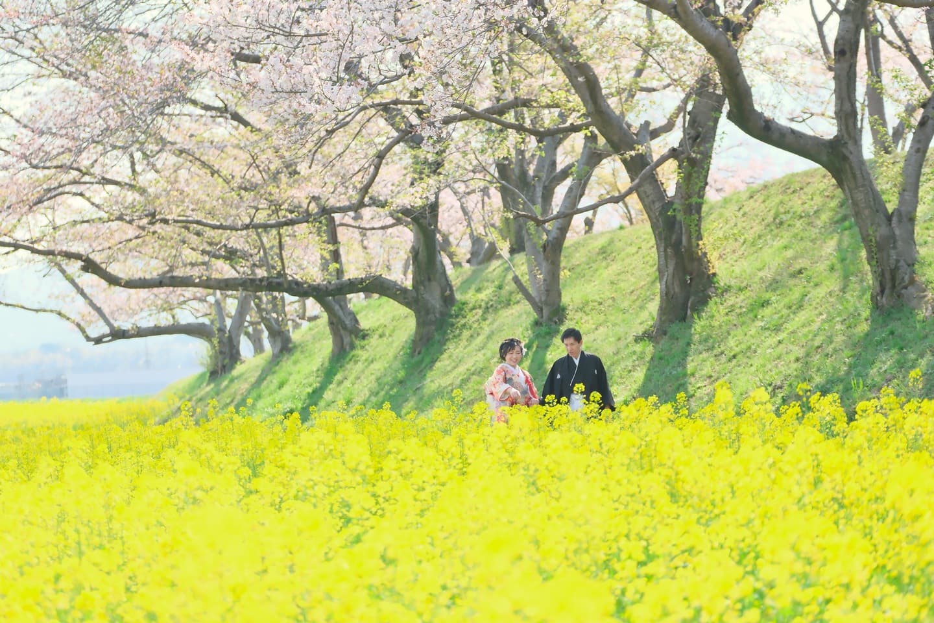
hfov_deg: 19.8
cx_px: 467
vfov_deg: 13.3
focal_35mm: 103
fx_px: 2672
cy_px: 312
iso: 800
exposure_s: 1/1600
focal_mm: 68.7
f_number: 2.8
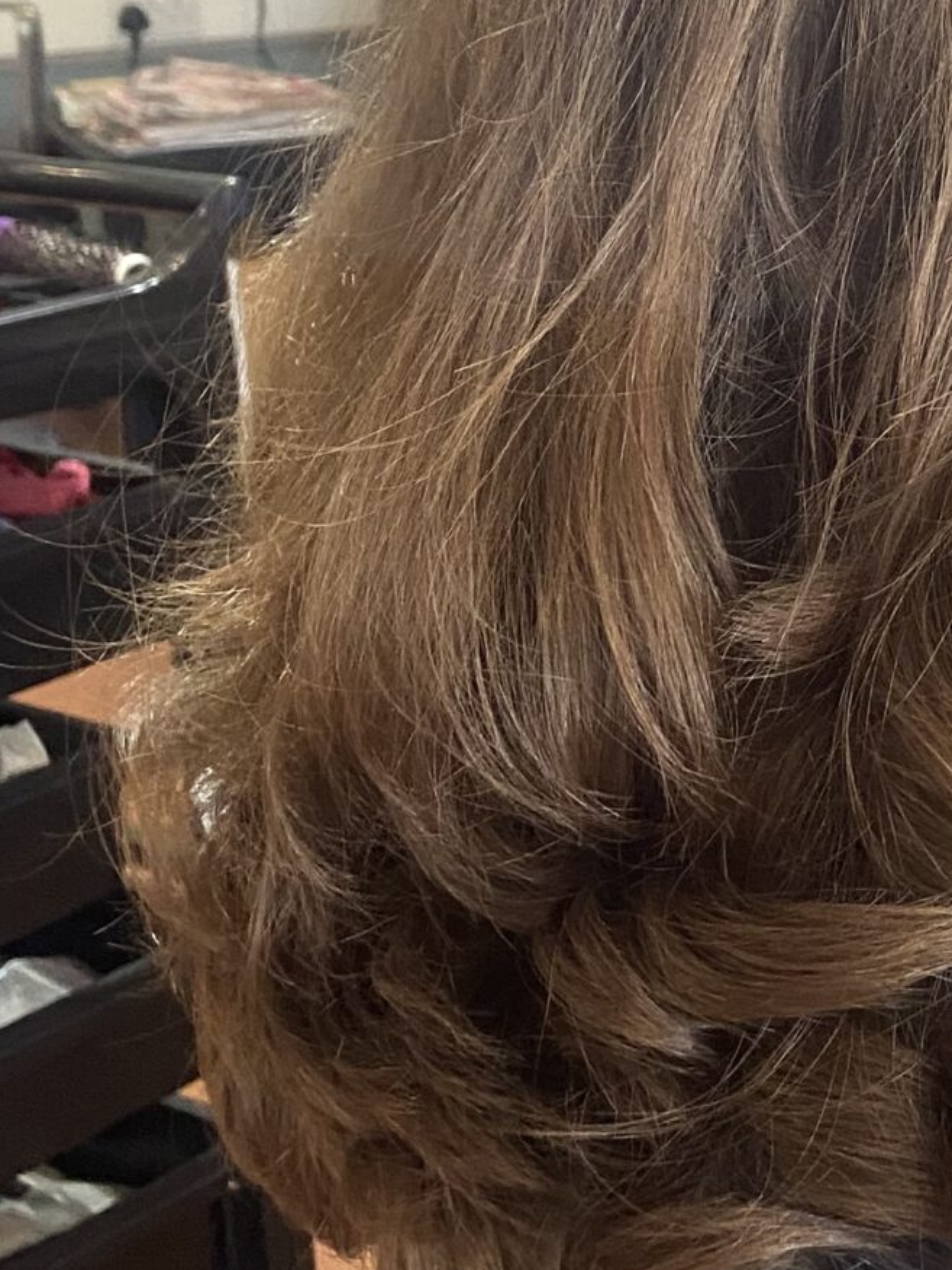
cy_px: 364
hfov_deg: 18.8
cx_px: 972
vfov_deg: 25.4
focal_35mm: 76
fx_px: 2787
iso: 320
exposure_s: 1/50
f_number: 1.8
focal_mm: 4.25
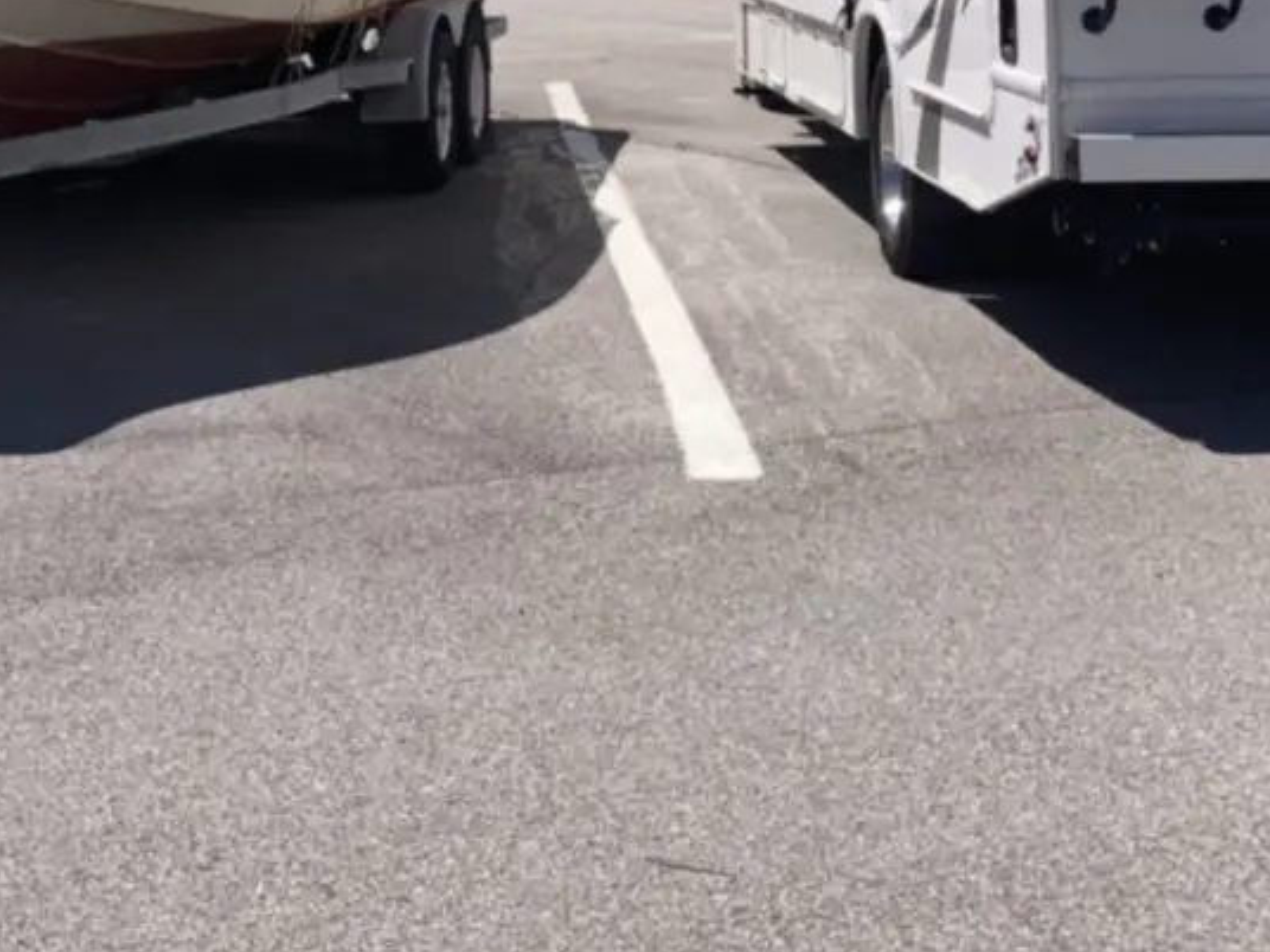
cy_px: -334
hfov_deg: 24.7
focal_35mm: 79
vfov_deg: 17.4
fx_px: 2898
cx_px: 490
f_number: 1.8
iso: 20
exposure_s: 1/3040
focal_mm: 3.99
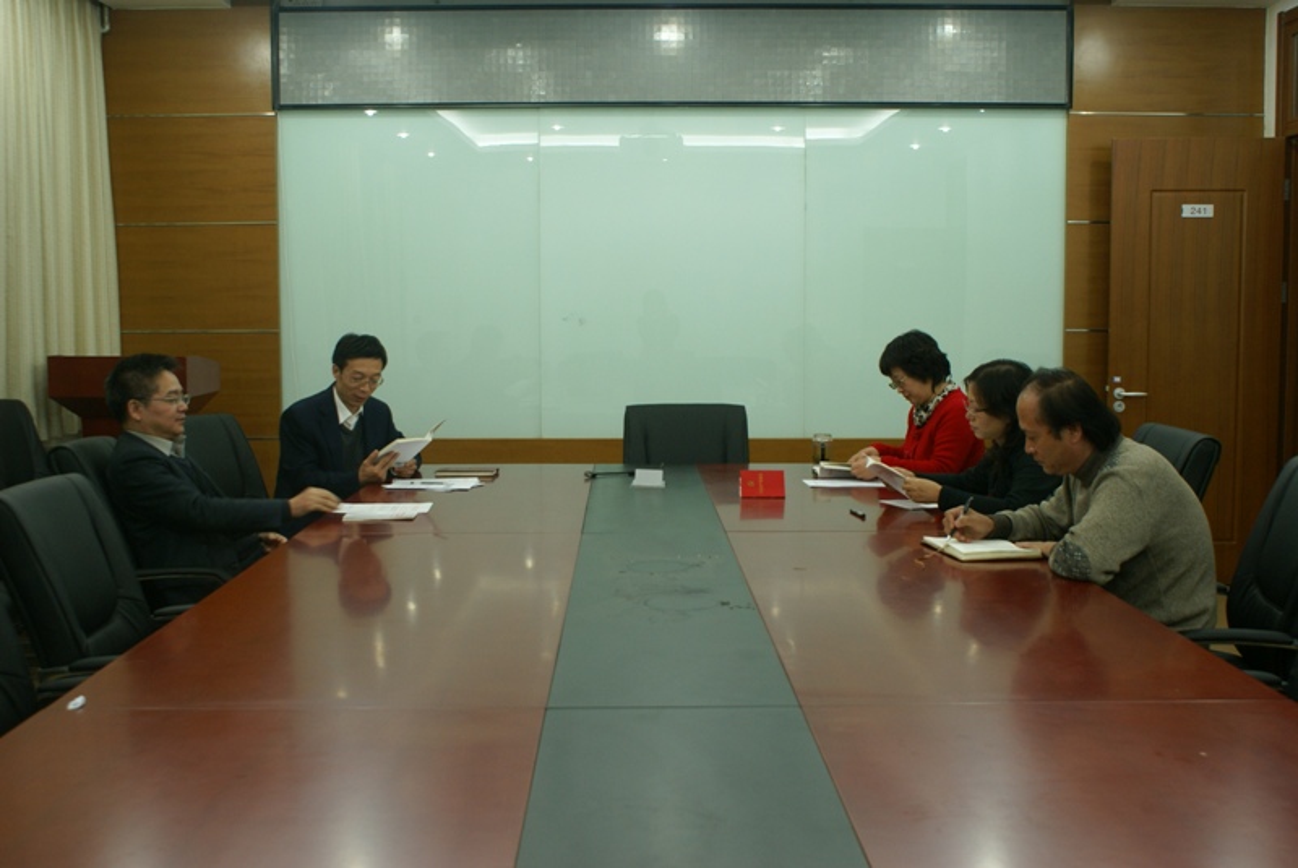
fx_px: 1407
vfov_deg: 34.3
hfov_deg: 49.5
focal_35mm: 39
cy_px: 434
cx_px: 649
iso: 200
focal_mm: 26
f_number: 4.5
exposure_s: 1/15
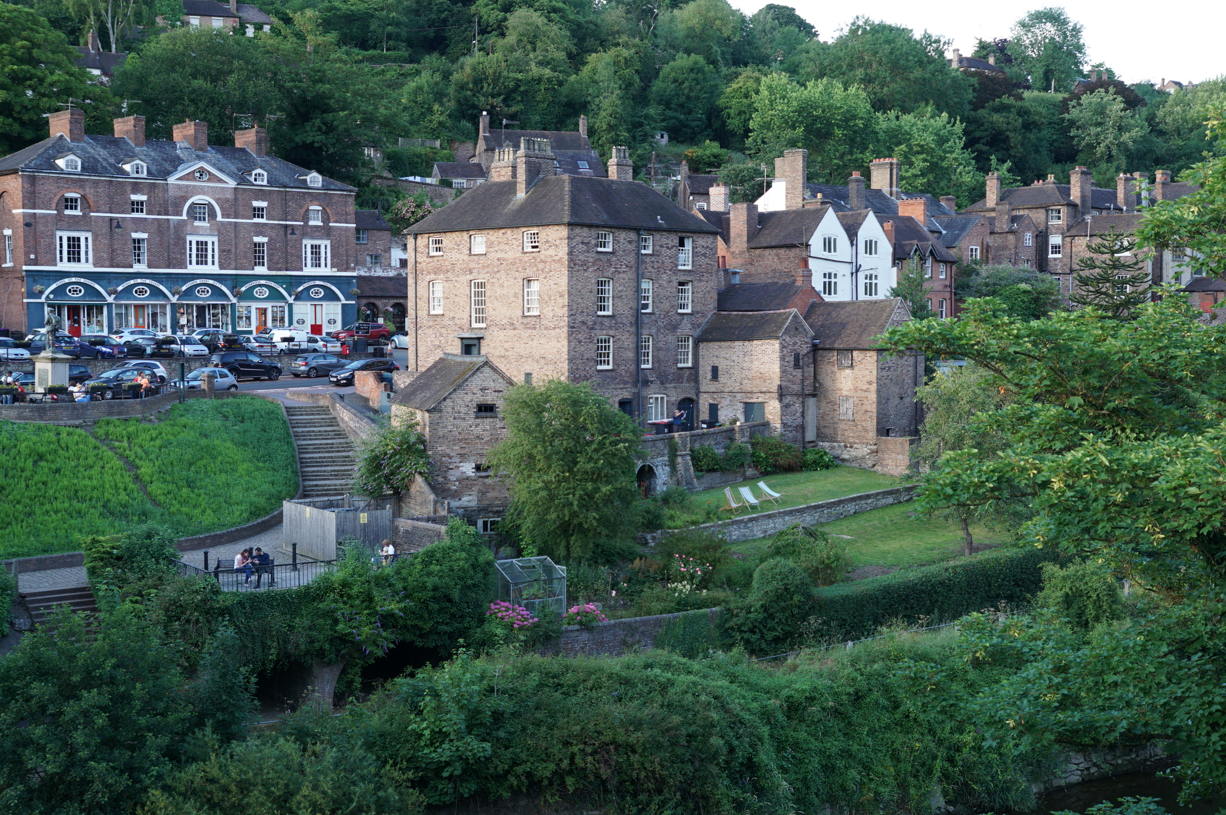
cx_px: 613
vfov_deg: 29.8
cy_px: 408
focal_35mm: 45
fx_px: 1531
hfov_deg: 43.6
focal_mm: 30
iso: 200
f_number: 5
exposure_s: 1/80
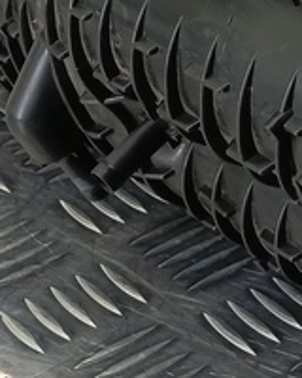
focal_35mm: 115
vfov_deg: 16.2
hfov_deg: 12.5
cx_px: 495
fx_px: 1285
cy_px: -53
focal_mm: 4.11
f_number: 1.6
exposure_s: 1/50
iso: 186
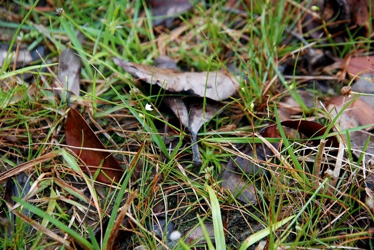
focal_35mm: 158
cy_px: 125
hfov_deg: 13.0
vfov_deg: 8.7
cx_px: 187
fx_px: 1639
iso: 800
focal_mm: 105
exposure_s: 1/200
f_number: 8
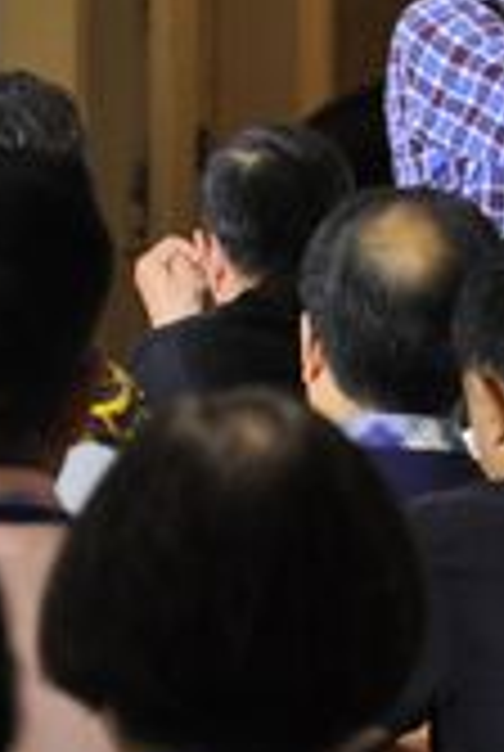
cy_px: -88
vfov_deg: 3.6
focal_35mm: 564
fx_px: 11790
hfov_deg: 2.4
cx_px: 702
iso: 800
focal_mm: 105
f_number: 5.6
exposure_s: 1/30
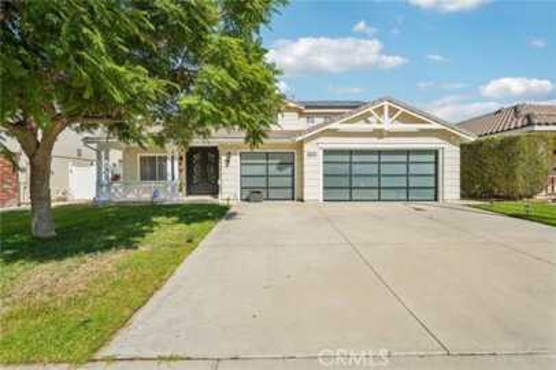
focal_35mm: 16
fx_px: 247
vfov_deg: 73.7
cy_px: 185
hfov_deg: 96.8
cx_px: 278
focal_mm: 16
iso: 400
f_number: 8
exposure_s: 1/1500
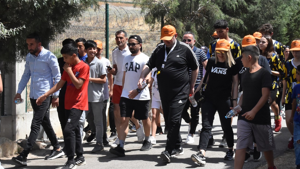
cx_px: 186
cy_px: 87
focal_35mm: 75
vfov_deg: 16.1
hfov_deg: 28.1
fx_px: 597
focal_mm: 38
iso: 2000
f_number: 14
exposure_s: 1/800
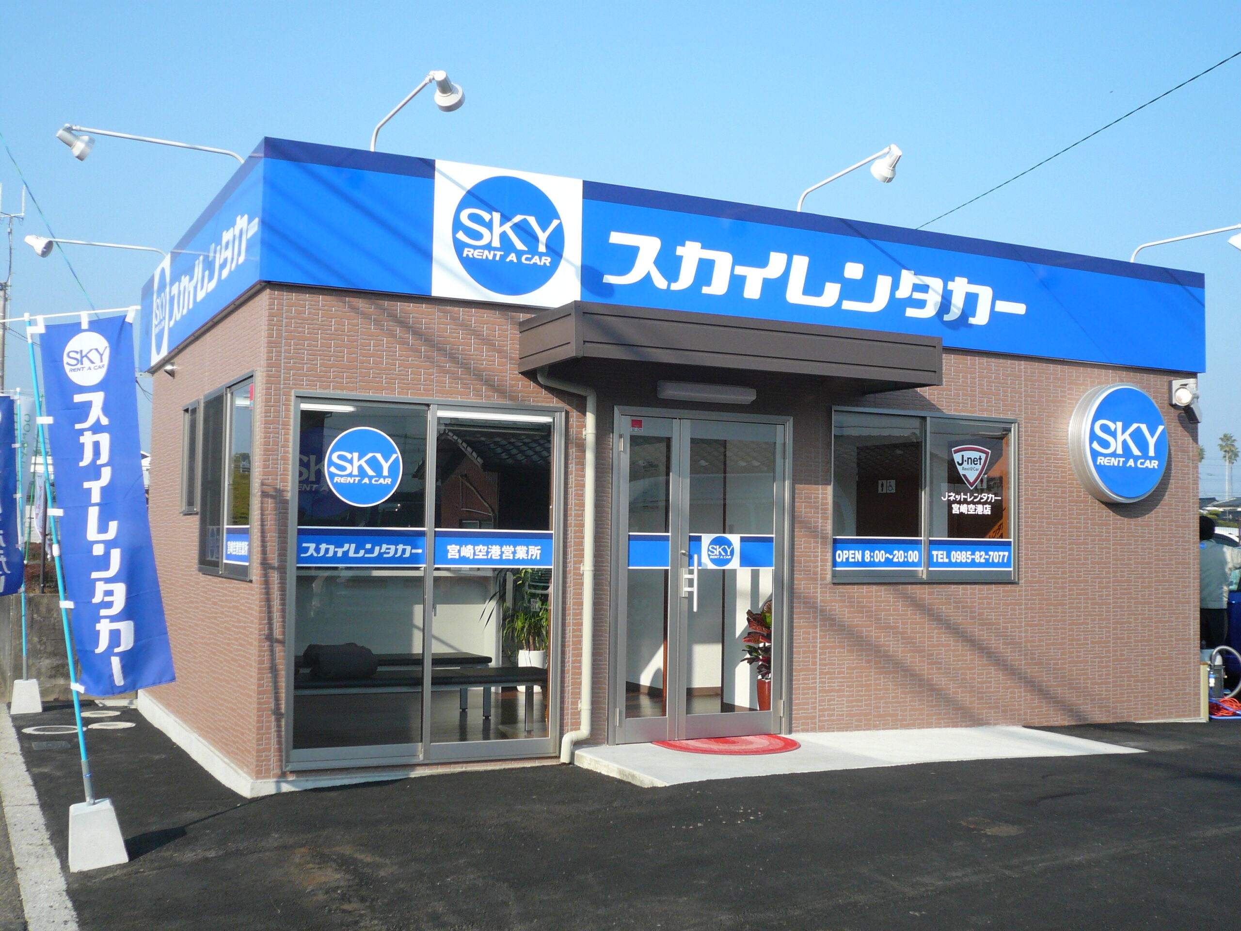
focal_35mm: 37
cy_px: 466
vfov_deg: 38.7
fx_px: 1326
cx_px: 620
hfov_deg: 50.1
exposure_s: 1/800
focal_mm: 6.1
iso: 100
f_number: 3.1
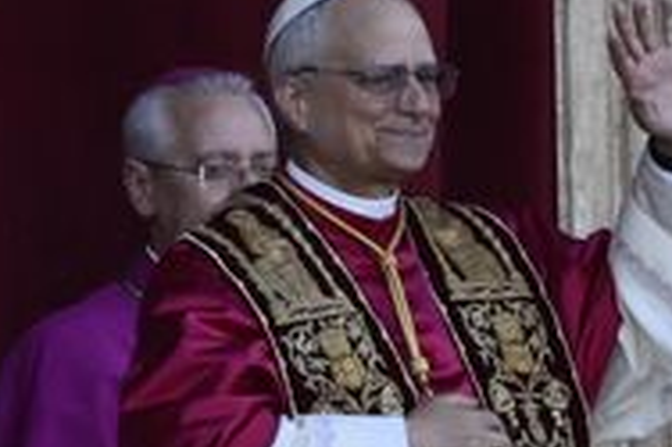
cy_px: 75
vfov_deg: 0.8
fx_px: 32264
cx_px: 869
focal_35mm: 1730
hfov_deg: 1.2
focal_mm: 560
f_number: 8
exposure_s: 1/640
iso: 1600
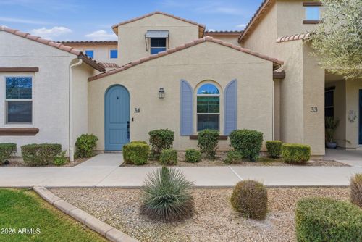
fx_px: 201
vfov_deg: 62.0
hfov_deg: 83.9
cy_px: 121
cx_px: 181
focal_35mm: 20
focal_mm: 20
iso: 200
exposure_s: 1/640
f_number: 9
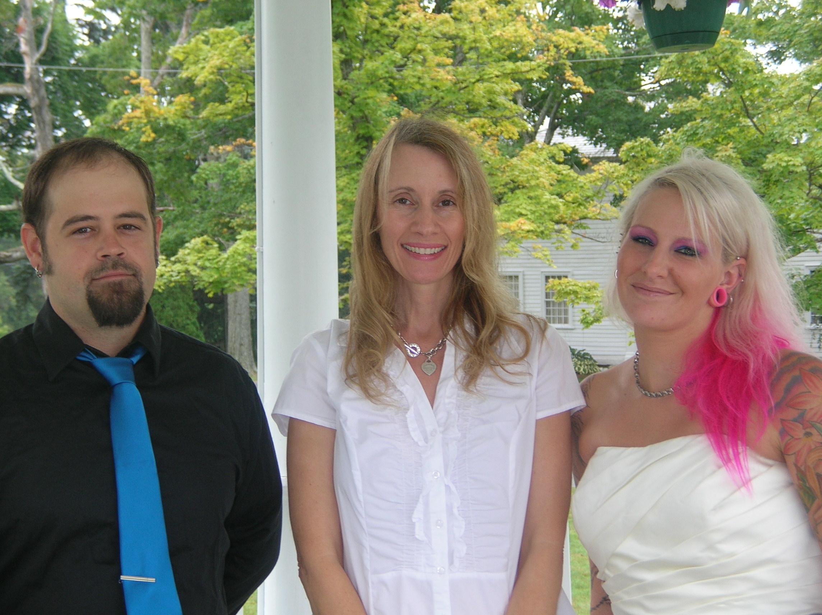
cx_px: 411
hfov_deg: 22.8
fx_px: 2040
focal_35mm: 86
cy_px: 308
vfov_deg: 17.1
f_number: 3.4
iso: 50
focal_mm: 14.2
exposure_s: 1/60.3
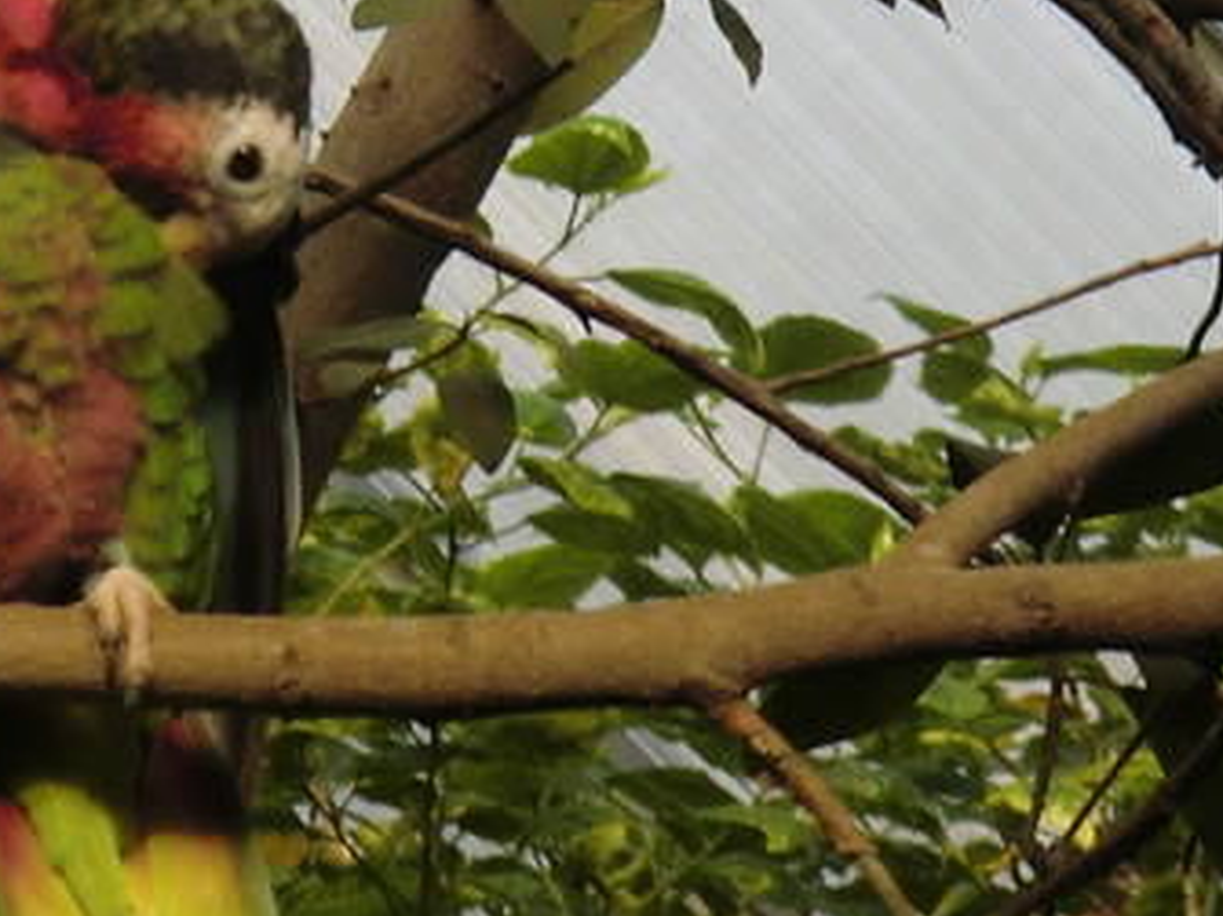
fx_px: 15010
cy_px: -566
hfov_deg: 4.7
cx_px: 1000
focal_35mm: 425
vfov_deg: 3.5
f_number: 4.8
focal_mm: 16
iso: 64
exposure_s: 1/100
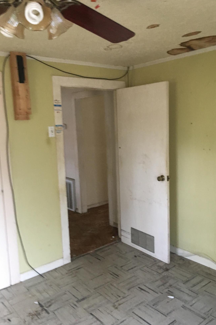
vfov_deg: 60.3
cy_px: 159
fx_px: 279
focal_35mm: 31
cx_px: 116
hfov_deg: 42.3
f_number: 2.2
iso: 200
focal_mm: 4.15
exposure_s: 1/17
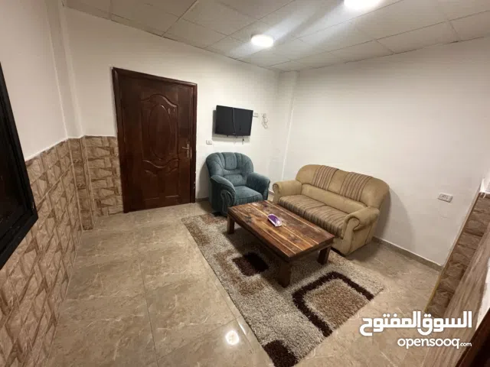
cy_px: 184
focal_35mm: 14
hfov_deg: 102.1
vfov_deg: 85.7
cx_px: 245
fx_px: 198
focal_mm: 2.22
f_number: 2.2
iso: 320
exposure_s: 1/50
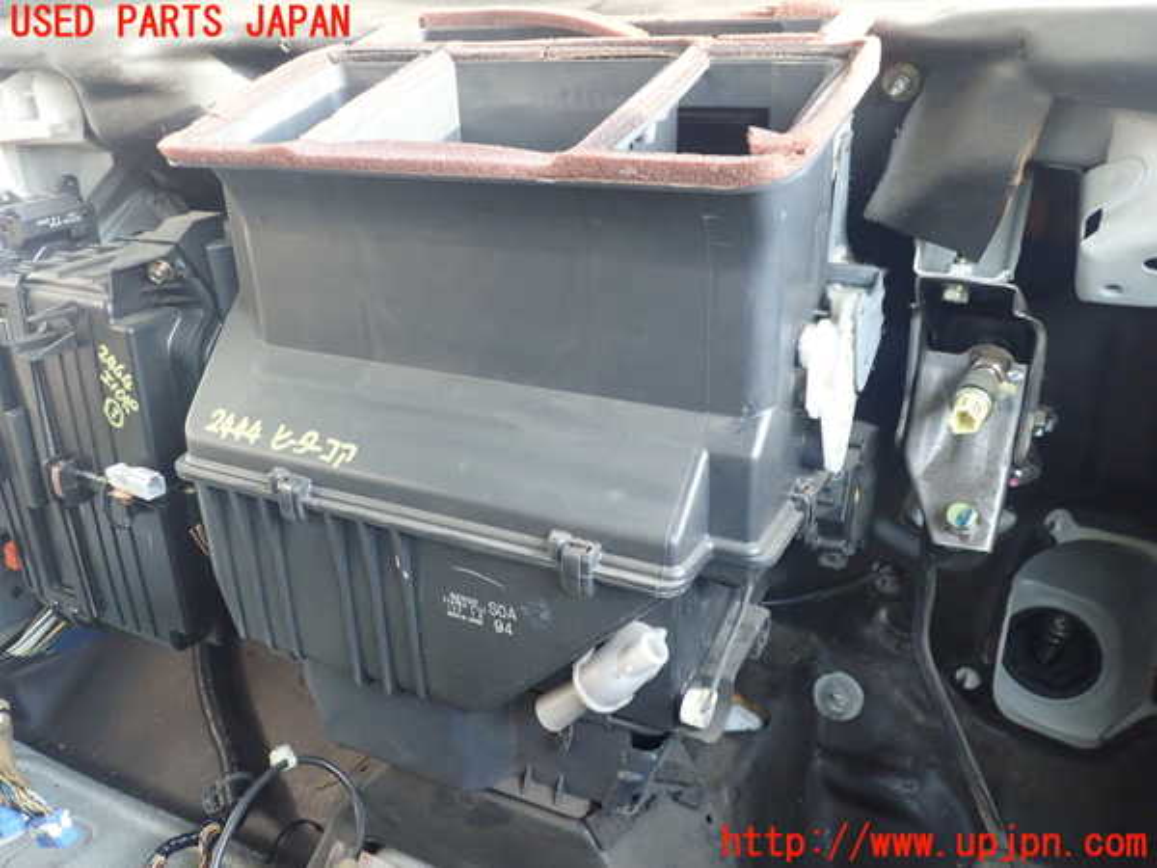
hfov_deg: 60.0
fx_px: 1003
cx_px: 578
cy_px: 434
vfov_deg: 46.8
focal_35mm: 30
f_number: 2.3
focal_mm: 5.5
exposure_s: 1/80
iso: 800
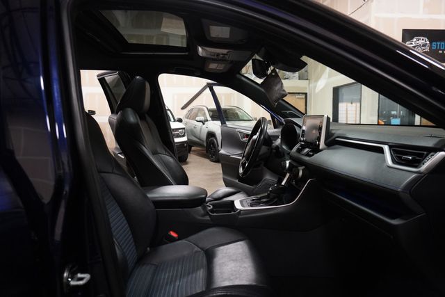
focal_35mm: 24
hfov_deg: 73.7
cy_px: 148
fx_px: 297
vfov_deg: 53.2
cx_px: 222
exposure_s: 1/60
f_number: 4
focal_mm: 16
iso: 2500
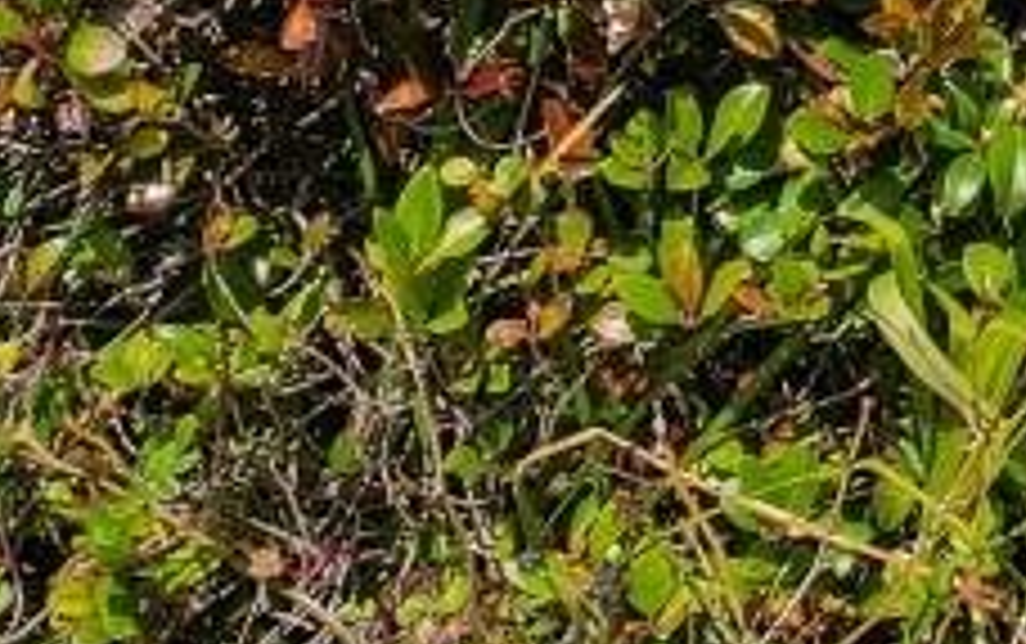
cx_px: 2241
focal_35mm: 159
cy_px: -1473
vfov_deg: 7.1
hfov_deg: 11.5
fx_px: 4450
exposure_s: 1/730
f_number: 2.8
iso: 130
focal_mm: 8.38
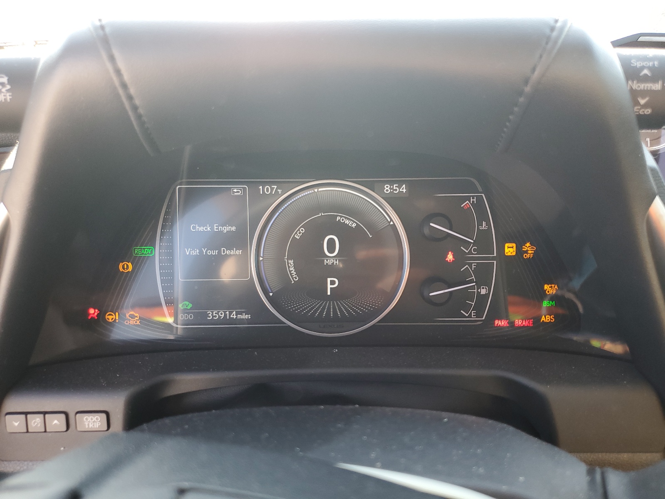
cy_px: 250
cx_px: 332
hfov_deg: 67.3
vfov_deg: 53.1
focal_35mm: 26
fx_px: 499
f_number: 1.5
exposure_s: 1/120
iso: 75
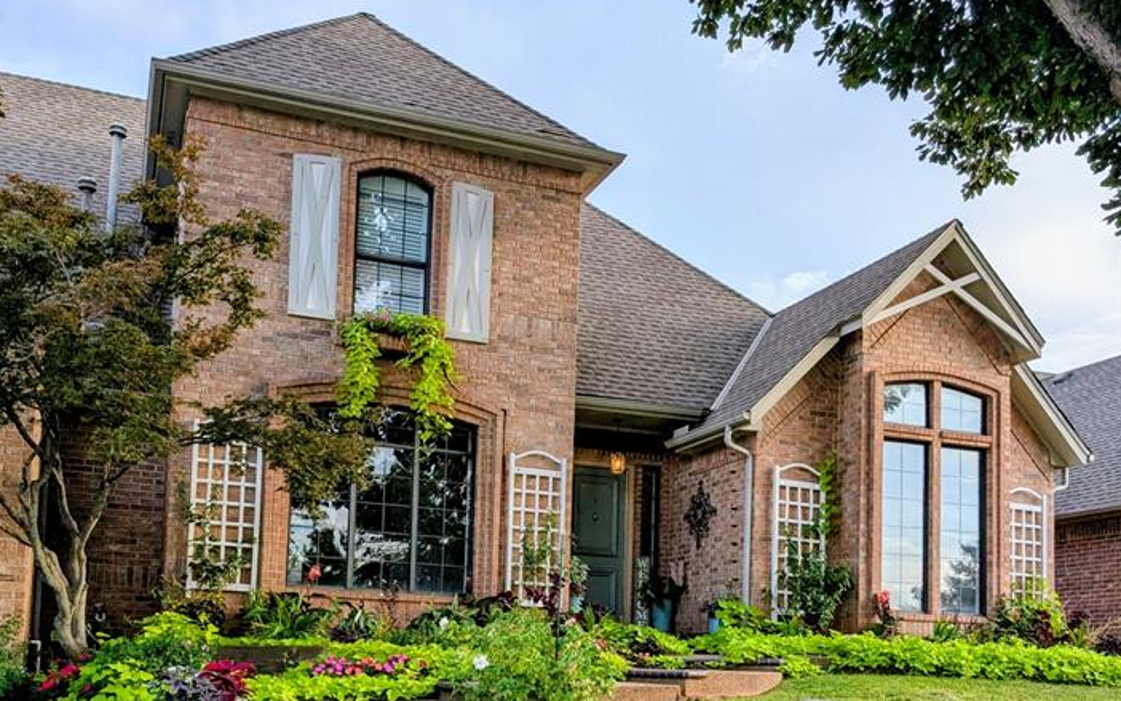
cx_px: 553
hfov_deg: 52.7
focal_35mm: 37
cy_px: 602
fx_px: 1131
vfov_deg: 33.0
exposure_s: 1/625
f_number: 1.68
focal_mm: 6.9
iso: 20
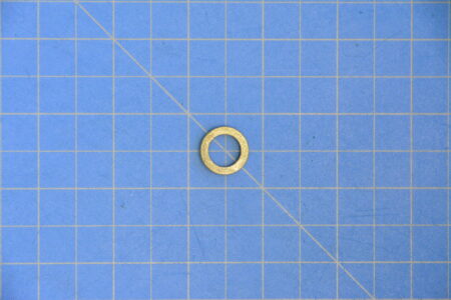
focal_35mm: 300
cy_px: 150
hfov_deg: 6.9
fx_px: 3758
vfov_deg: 4.6
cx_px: 226
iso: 6400
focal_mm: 200
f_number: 8
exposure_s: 1/8
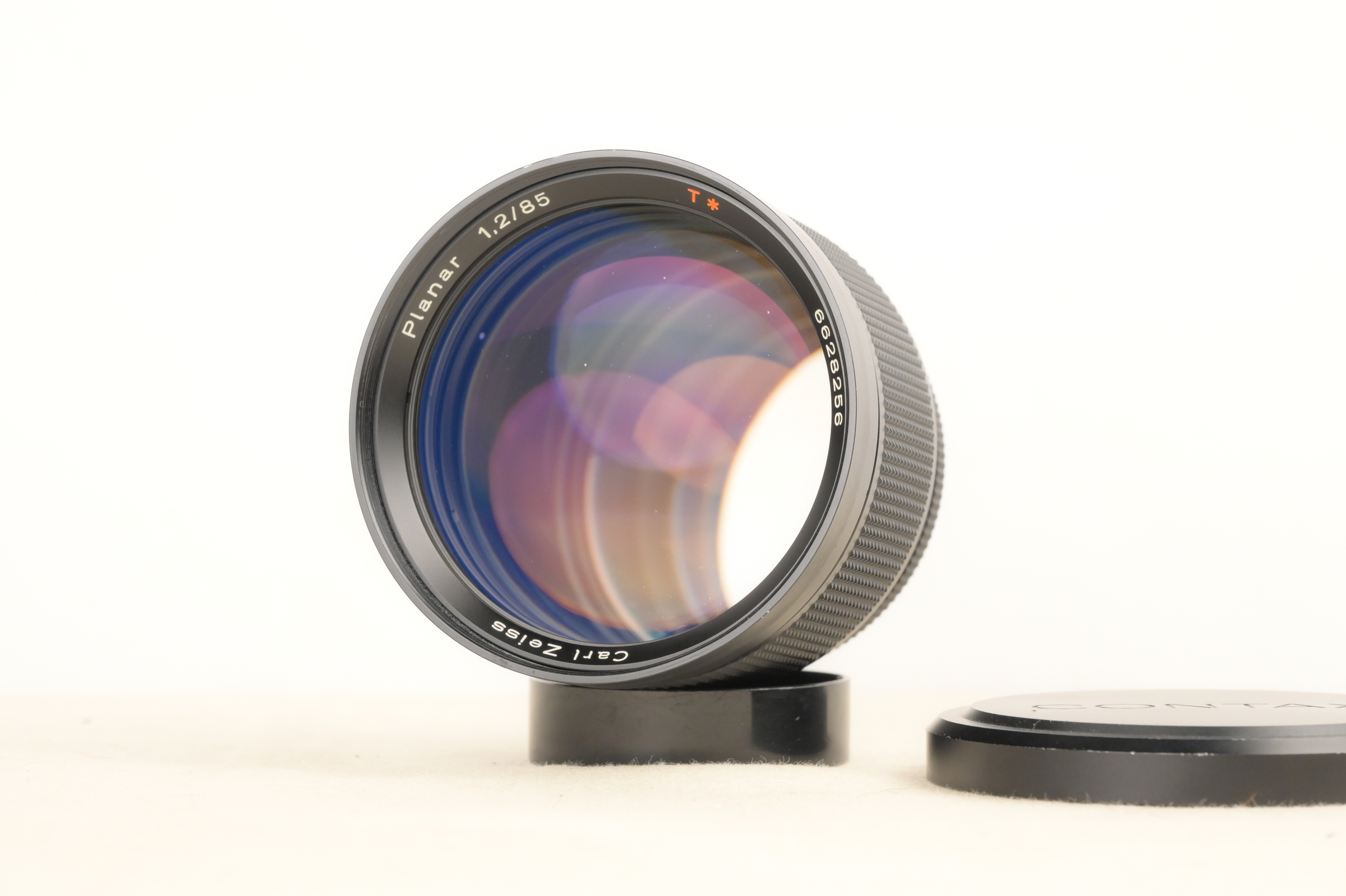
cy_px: 448
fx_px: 4484
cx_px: 673
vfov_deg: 11.4
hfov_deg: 17.1
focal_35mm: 120
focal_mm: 120
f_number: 14
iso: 3200
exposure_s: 1/100
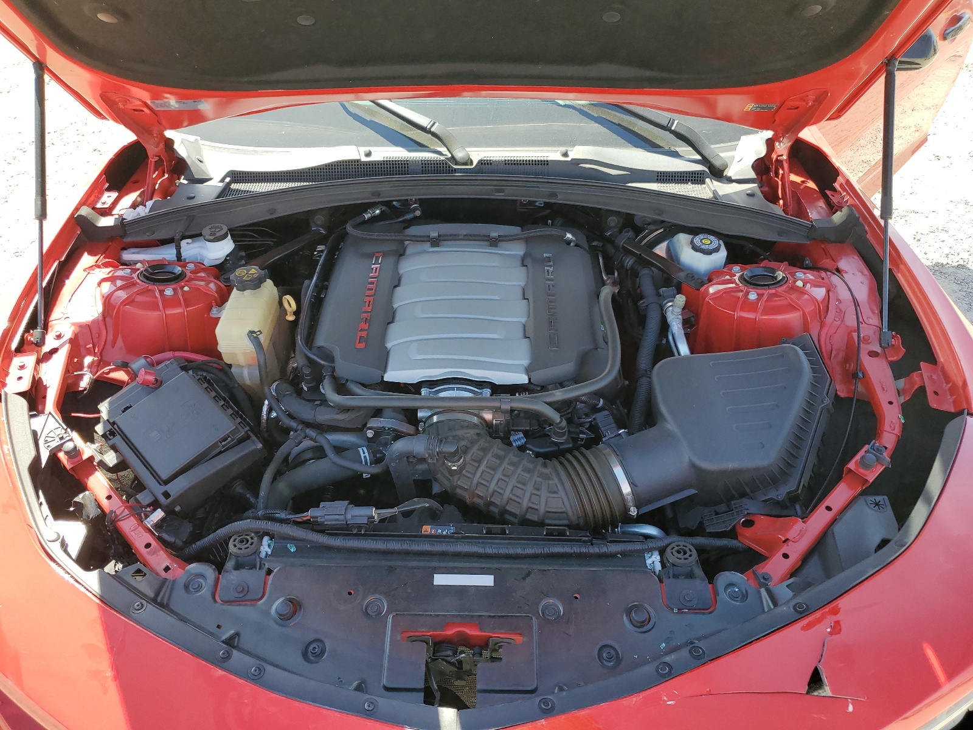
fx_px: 731
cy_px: 365
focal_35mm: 26
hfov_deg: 67.3
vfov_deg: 53.1
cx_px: 486
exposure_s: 1/500
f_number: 1.5
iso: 50
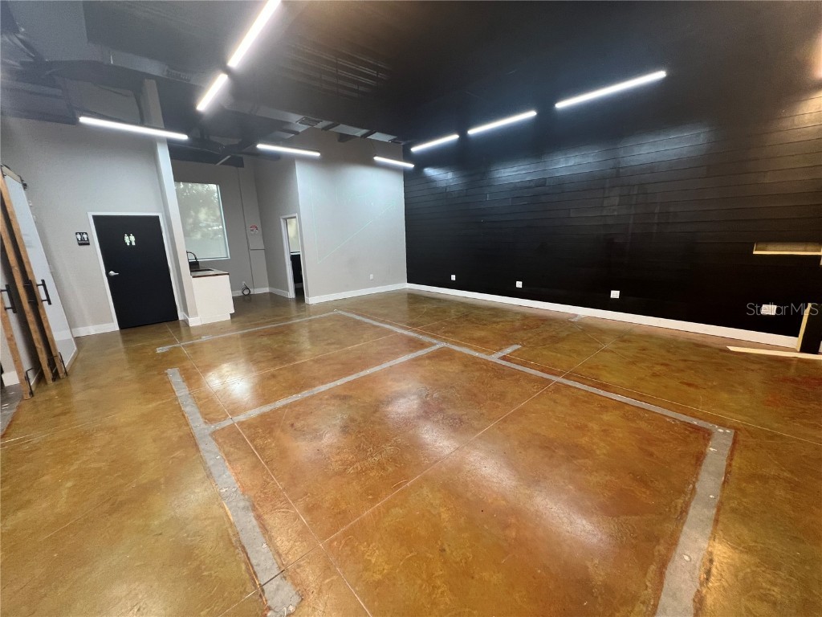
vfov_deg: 89.9
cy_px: 308
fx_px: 309
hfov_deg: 106.2
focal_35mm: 13
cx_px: 411
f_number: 1.8
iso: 160
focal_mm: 1.57
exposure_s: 1/60
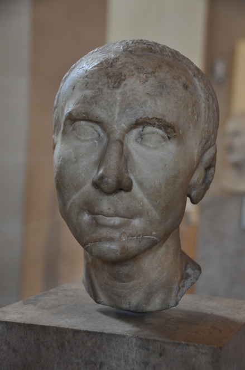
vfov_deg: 24.2
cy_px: 185
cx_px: 122
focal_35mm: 84
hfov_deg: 16.2
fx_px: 861
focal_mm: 56
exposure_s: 1/40
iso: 800
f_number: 4.8
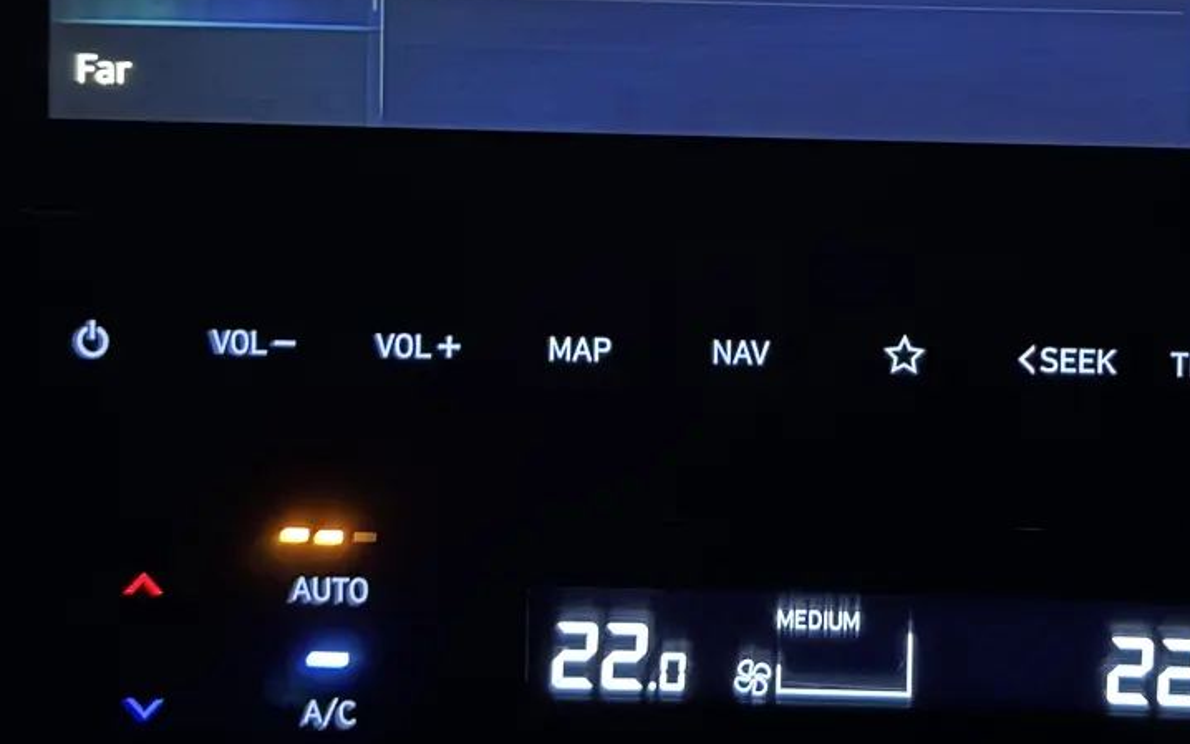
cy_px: 194
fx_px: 1654
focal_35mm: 51
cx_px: 888
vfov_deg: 25.1
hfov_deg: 38.6
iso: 1250
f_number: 1.78
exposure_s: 1/10
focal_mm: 6.76
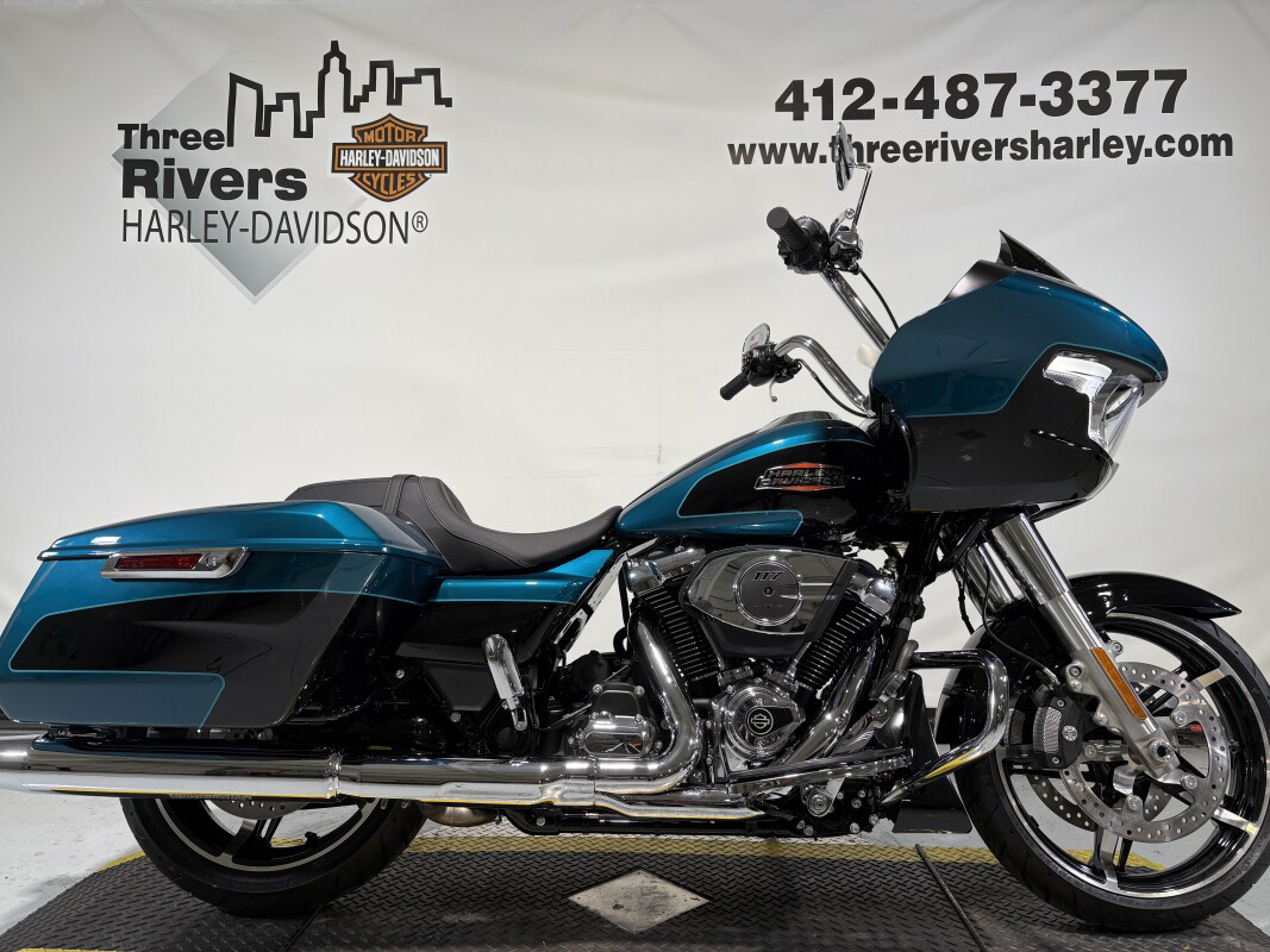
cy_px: 476
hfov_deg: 67.3
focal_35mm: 26
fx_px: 954
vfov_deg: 53.1
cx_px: 635
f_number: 1.6
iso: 40
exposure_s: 1/120
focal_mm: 5.96
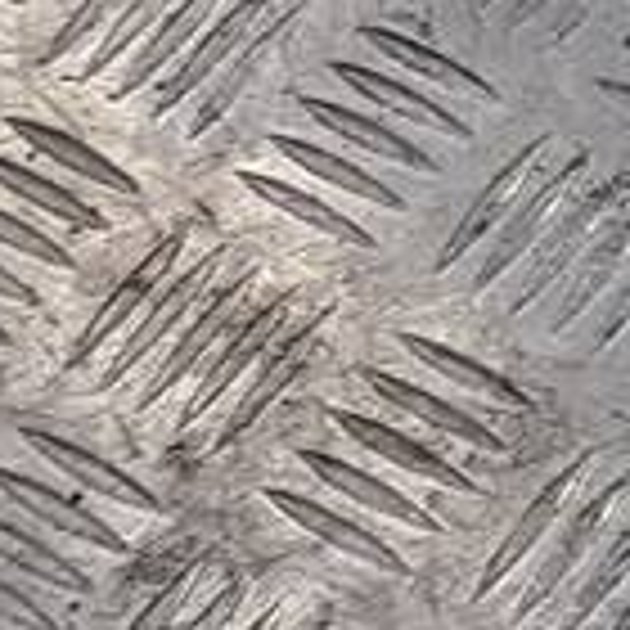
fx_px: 3459
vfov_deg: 10.3
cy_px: 639
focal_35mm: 168
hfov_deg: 8.2
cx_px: 2106
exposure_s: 1/100
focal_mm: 4.3
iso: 50
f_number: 1.7
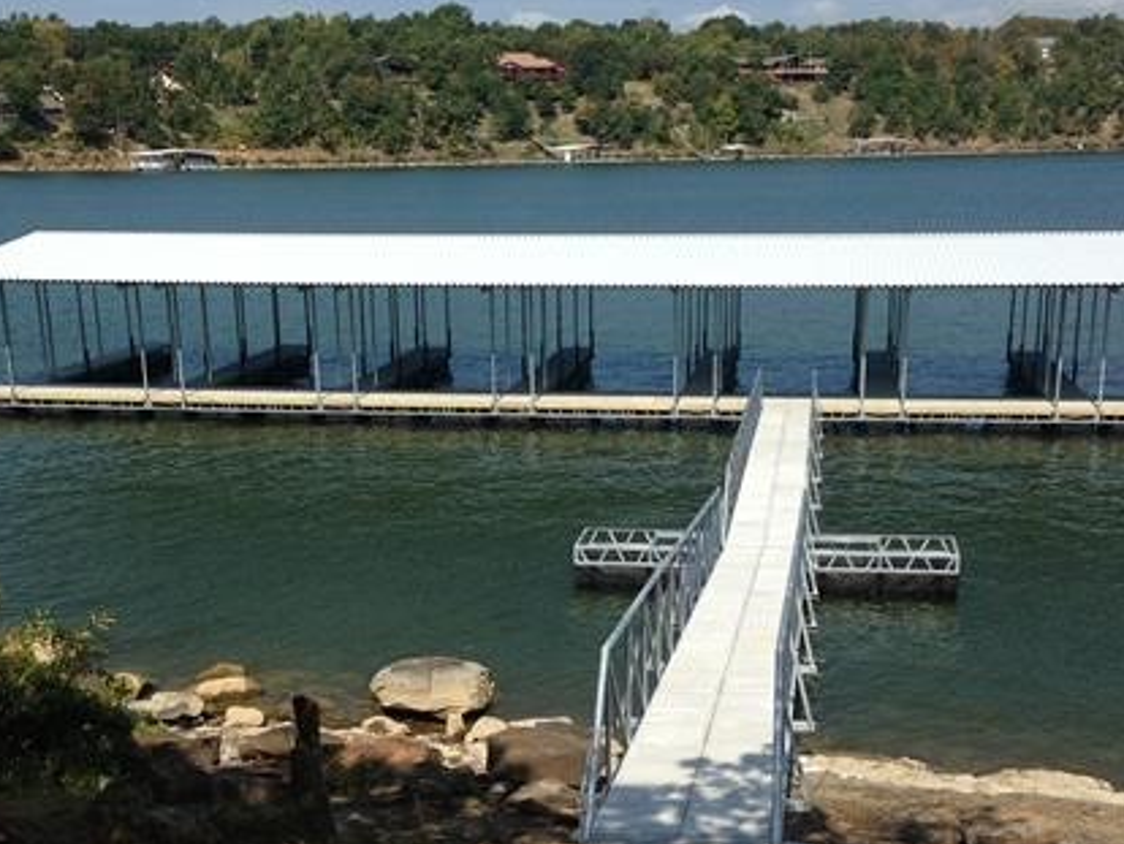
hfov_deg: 37.4
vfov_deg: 28.3
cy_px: 583
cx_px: 608
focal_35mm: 51
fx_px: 1657
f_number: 2.4
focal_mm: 4.13
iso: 50
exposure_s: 1/1808
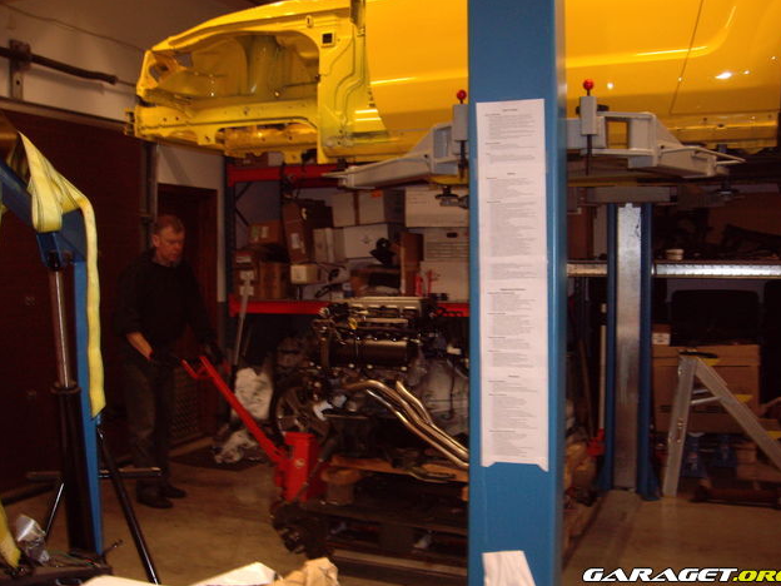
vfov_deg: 36.8
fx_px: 880
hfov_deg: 47.9
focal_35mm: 39
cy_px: 287
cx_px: 397
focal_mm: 6.2
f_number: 2.7
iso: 200
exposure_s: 1/40
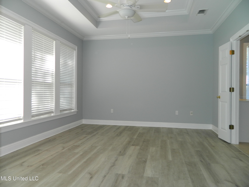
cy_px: 94
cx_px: 124
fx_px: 180
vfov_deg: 54.9
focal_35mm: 25
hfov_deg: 69.4
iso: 80
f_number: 3.1
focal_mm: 4.5
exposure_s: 1/40
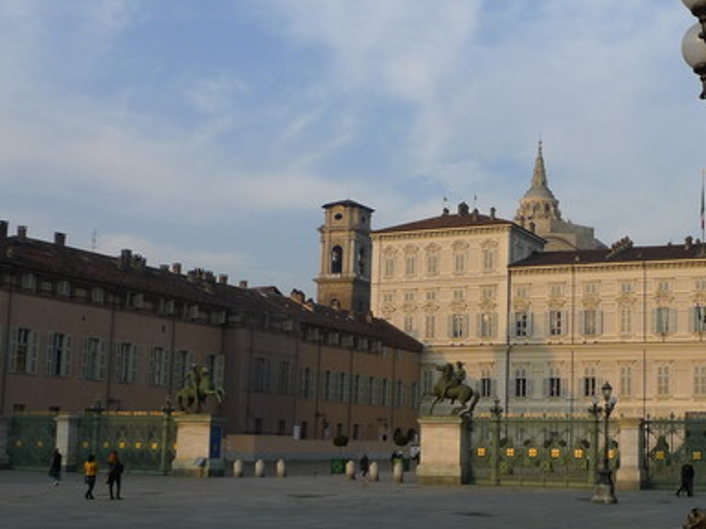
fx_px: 1020
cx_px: 559
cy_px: 338
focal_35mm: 50
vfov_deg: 29.0
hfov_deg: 36.9
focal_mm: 5.1
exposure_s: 1/500
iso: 80
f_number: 4
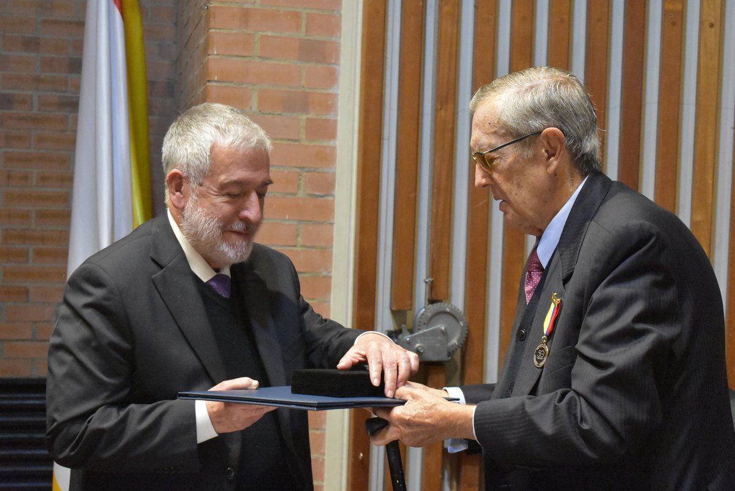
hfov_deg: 29.9
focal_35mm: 68
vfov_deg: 20.2
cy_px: 246
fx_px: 1379
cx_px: 368
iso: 9000
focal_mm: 45
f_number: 5
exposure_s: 1/60
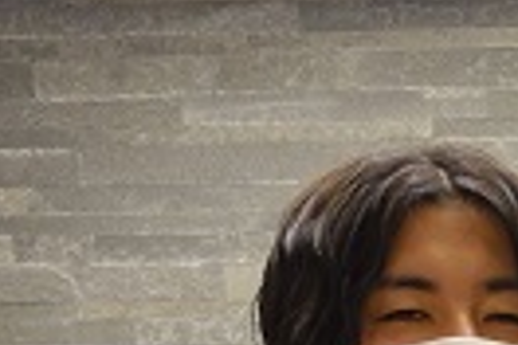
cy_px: 768
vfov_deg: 11.0
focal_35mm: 109
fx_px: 1568
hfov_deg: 16.3
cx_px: 887
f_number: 1.8
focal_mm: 8.8
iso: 400
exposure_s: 1/60
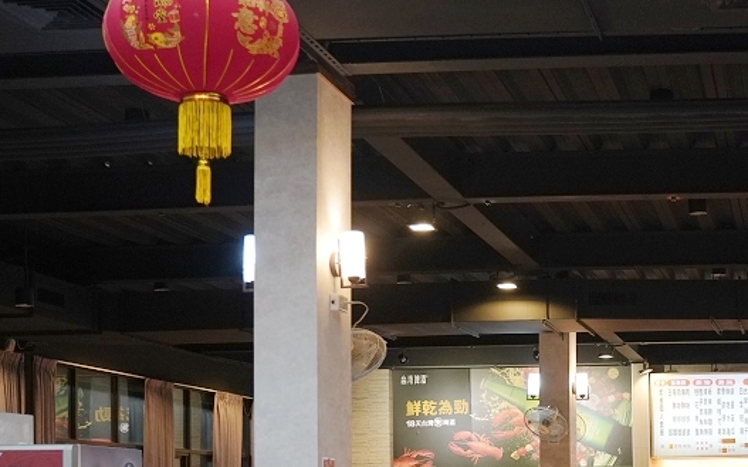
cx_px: 769
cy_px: 484
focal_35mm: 65
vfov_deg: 19.3
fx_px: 1325
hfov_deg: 29.2
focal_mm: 28
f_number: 3.2
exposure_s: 1/160
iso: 1600
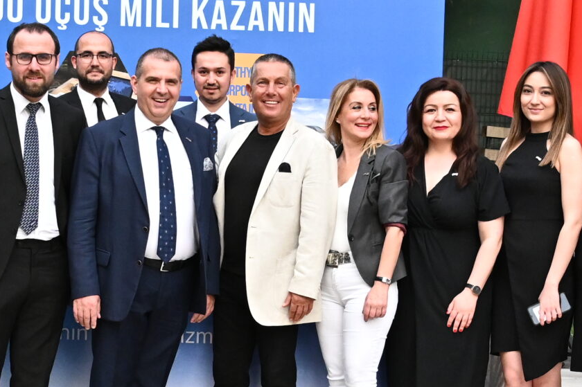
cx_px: 215
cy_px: 252
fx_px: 2117
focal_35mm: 131
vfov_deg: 10.4
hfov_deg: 15.6
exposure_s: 1/320
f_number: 5.6
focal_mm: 29
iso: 2000
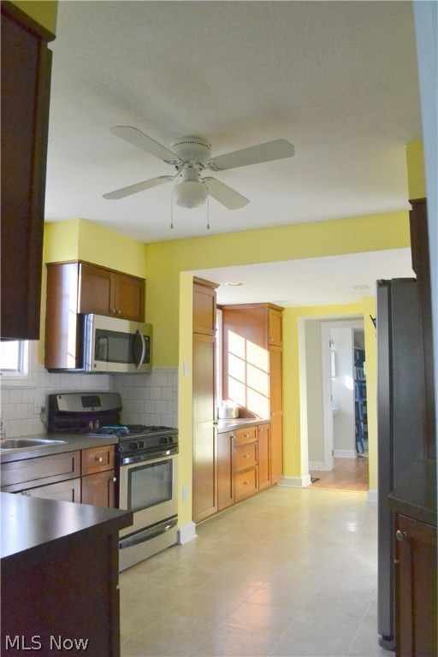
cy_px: 328
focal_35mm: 27
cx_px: 219
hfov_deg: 47.9
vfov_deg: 67.4
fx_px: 493
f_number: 8
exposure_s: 1/320
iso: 3200
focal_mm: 18
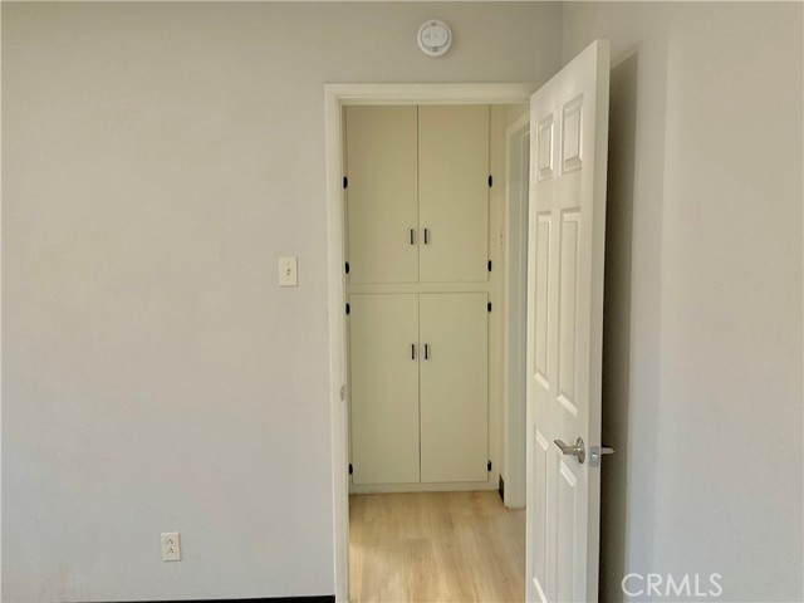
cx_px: 402
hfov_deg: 61.7
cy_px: 302
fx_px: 674
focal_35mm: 29
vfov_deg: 48.2
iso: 200
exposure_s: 1/60
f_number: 1.8
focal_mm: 3
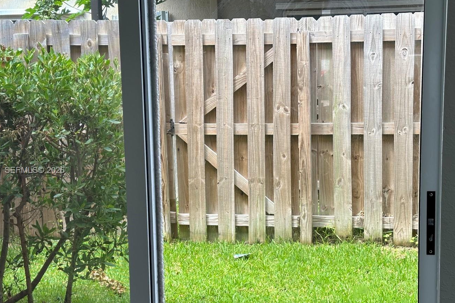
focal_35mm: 61
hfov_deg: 32.9
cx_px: 235
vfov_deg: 22.3
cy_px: 171
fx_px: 771
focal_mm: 6.86
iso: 64
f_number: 1.78
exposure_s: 1/315
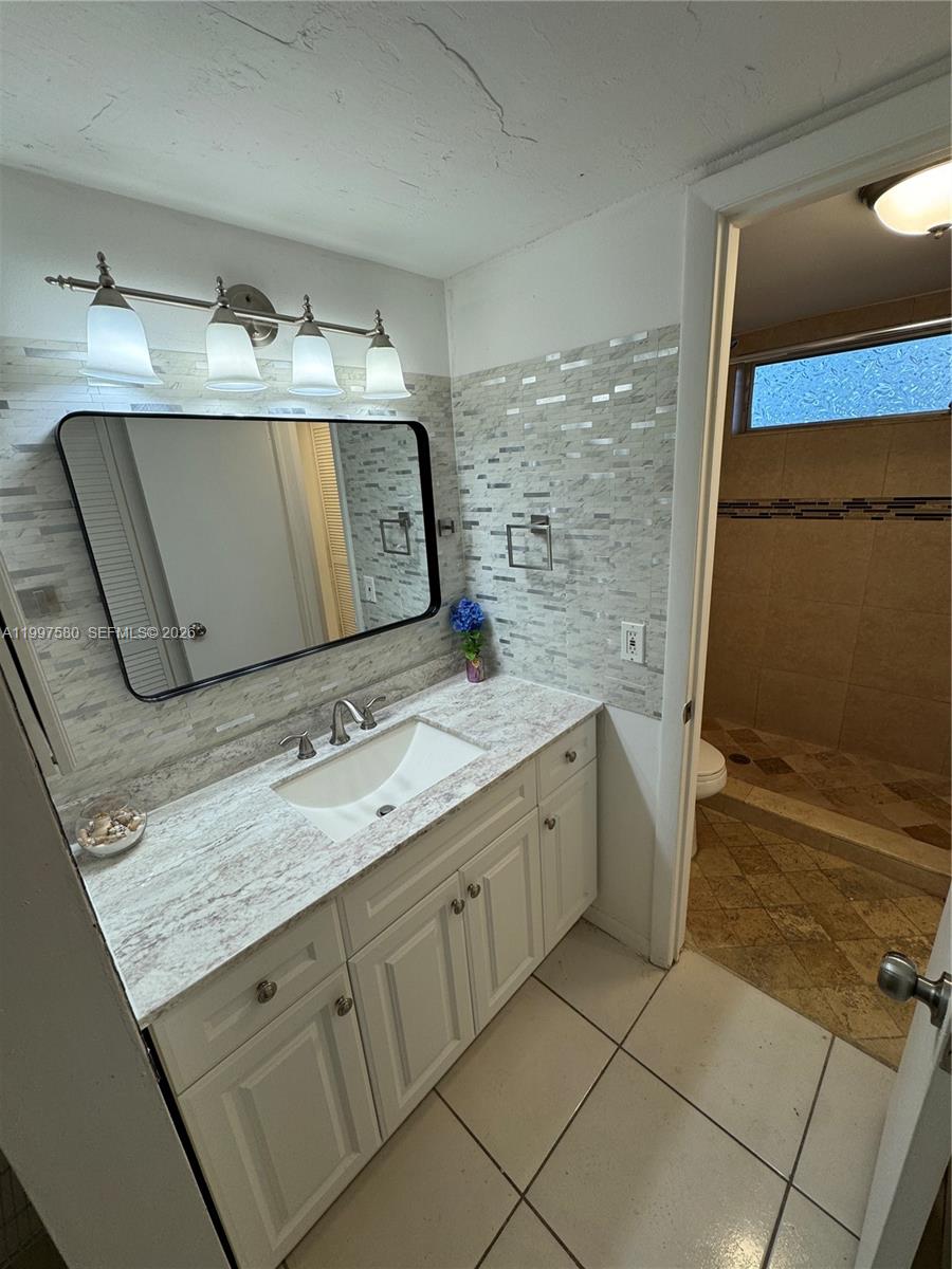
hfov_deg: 85.7
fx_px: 513
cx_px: 476
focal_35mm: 14
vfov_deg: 102.1
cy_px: 634
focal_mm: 2.22
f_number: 2.2
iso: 64
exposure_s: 1/120
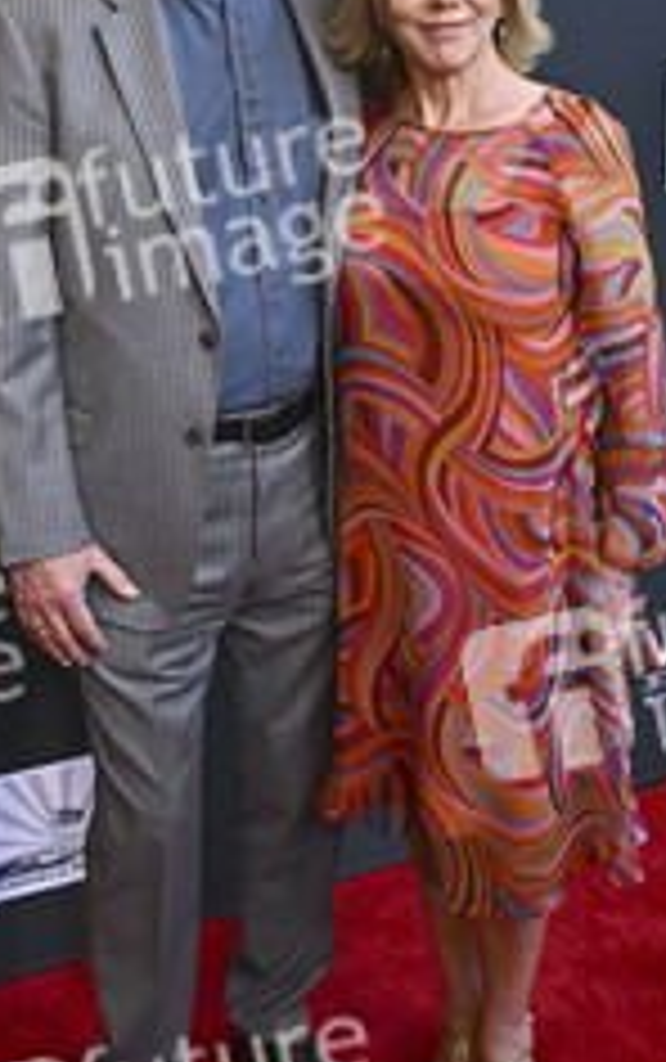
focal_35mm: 50
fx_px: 1449
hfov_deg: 25.9
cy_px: 450
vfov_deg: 40.2
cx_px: 284
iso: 2000
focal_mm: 29
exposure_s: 1/320
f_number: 5
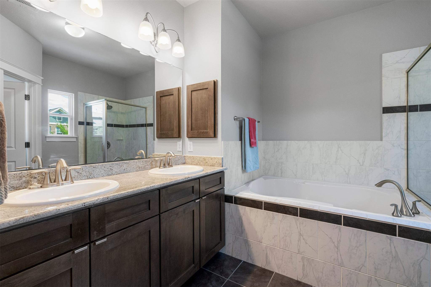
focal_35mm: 16
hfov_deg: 96.7
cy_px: 144
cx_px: 216
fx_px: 192
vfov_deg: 73.7
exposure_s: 1/25
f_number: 8
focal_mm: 16
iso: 2000
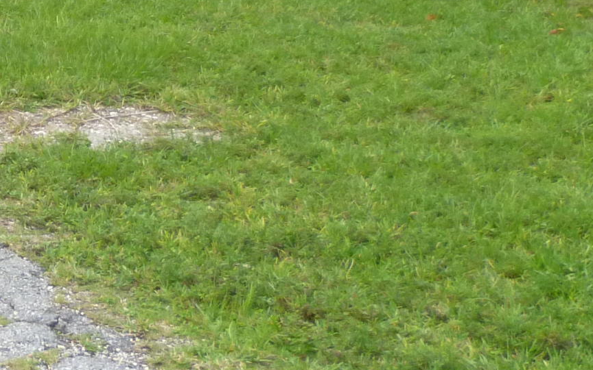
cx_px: -124
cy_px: -83
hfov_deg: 19.0
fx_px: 1665
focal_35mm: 103
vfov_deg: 12.4
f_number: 2.8
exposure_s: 1/320
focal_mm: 5
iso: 200
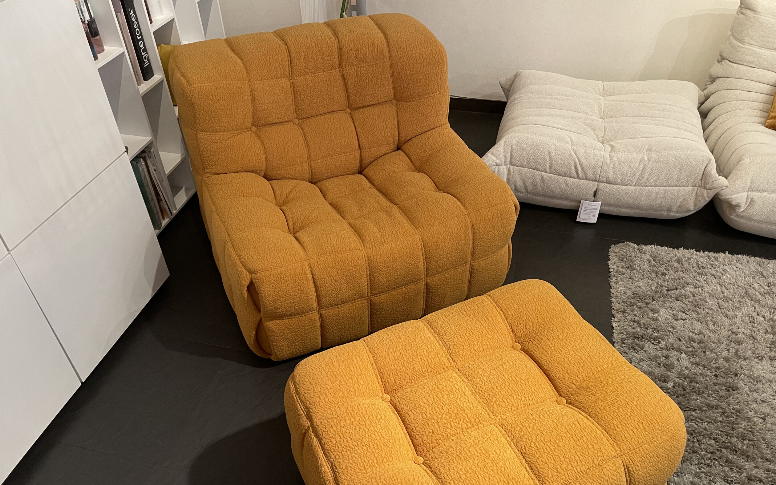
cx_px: 390
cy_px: 276
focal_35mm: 28
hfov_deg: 66.5
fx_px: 592
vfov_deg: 44.4
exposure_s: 1/60
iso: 200
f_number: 1.6
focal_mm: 4.2
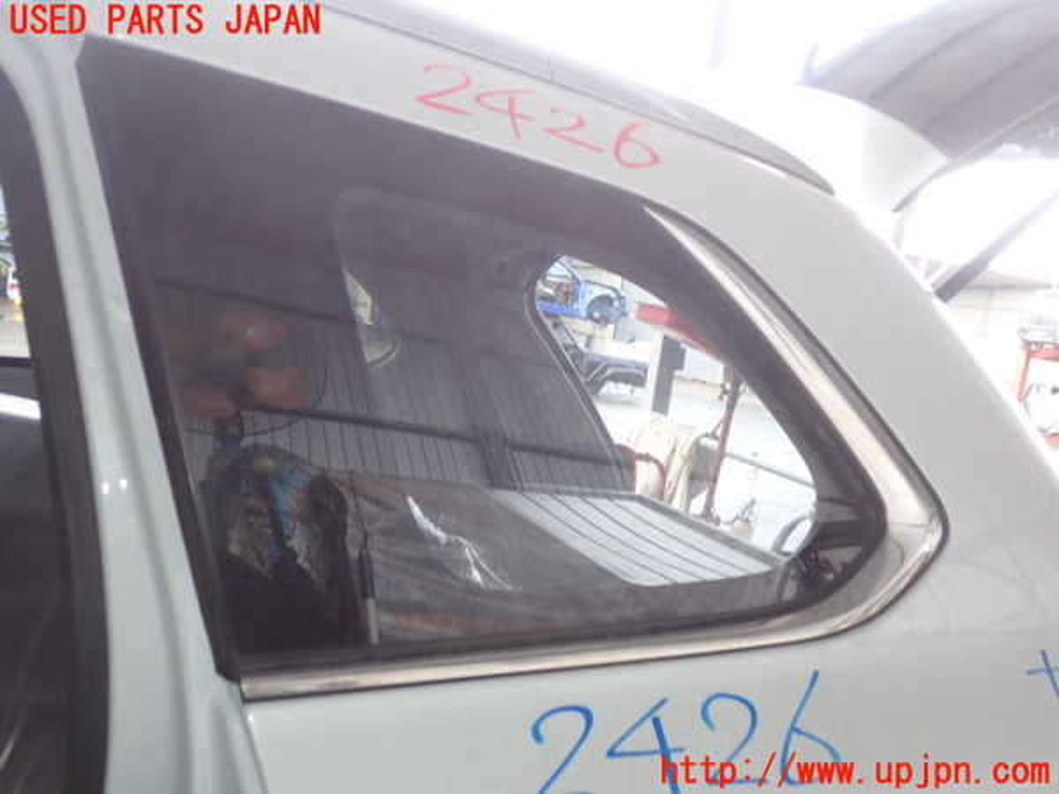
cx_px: 530
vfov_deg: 46.8
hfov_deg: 60.0
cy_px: 397
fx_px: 918
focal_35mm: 30
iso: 200
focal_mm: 5.4
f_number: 2.3
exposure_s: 1/40
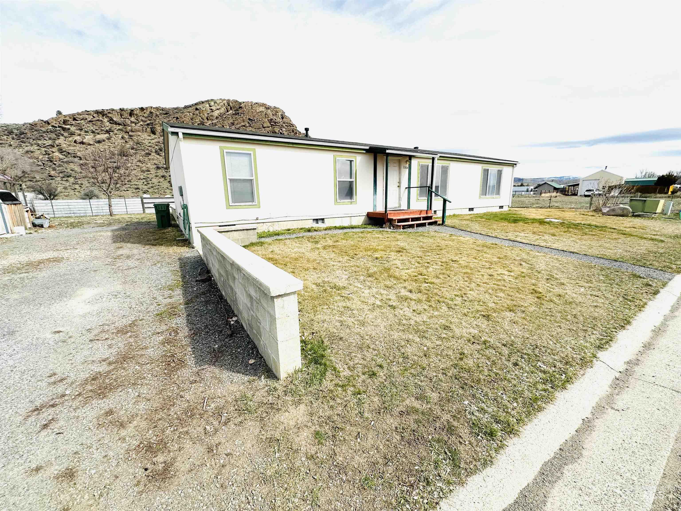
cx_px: 340
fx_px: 275
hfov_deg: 102.1
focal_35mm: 14
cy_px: 256
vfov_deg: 85.7
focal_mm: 2.22
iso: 50
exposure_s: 1/2681
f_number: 2.2
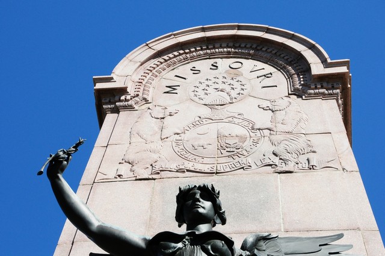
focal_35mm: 84
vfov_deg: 16.2
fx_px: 897
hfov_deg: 24.2
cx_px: 192
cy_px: 128
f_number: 13
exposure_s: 1/1000
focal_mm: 56
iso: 1000
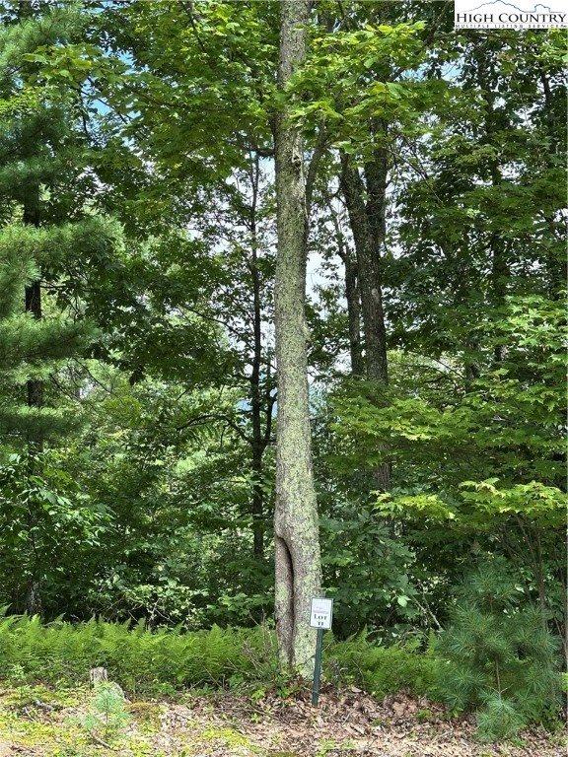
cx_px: 284
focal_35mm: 48
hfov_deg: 30.3
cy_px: 378
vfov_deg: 39.7
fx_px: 1050
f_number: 1.78
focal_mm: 6.86
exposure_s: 1/734
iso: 64
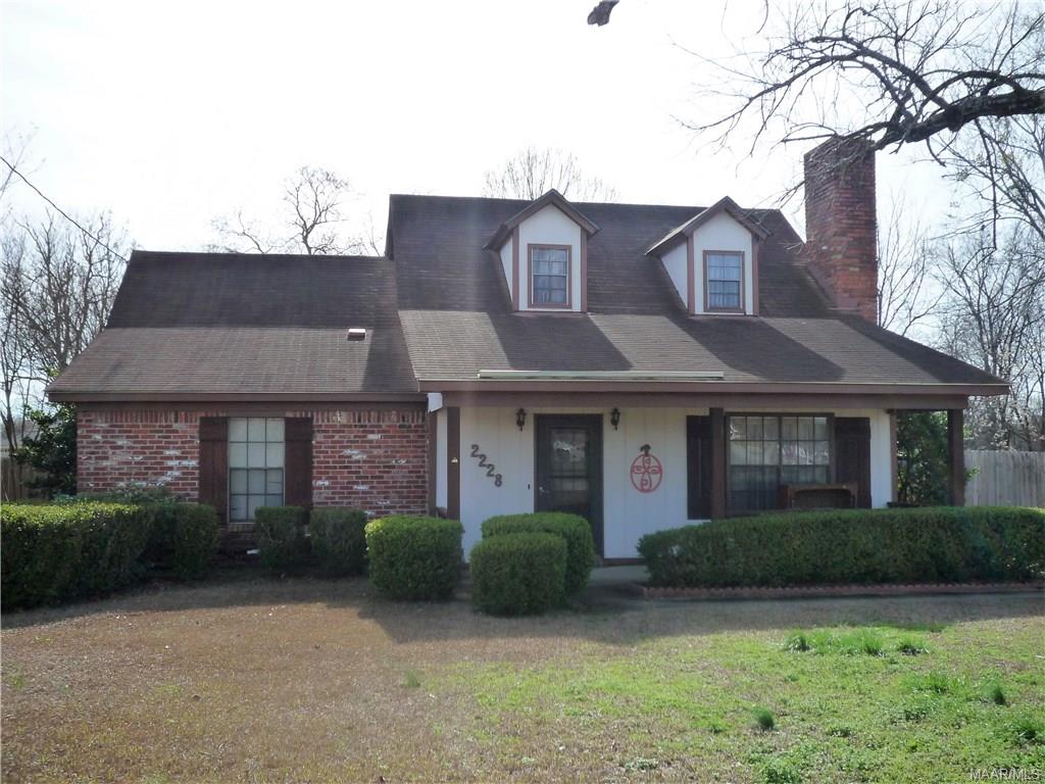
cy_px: 392
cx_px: 522
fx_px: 1087
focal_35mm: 36
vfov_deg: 39.7
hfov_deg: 51.4
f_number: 3.8
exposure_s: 1/800
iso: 160
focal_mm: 6.3
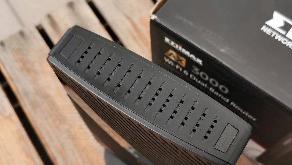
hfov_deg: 44.6
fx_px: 356
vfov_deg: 25.9
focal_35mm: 46
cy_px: 104
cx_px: 146
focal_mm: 5.56
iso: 50
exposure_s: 1/203
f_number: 1.6
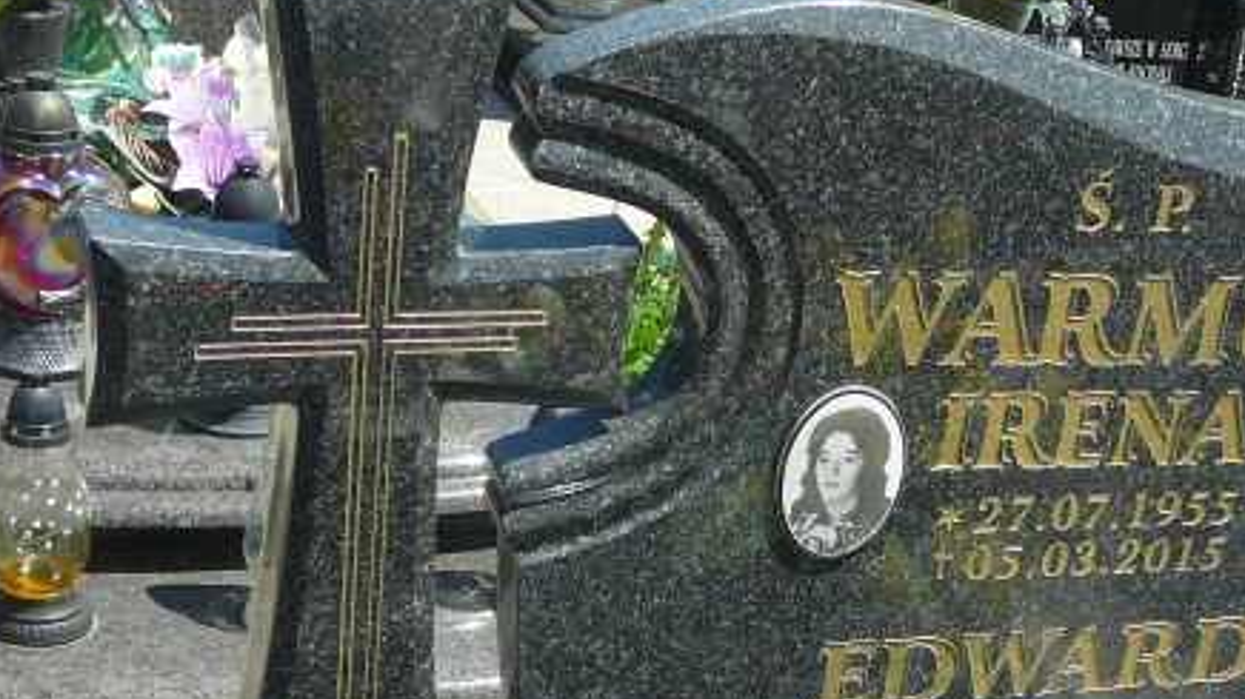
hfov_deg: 29.1
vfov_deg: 16.6
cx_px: 840
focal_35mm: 72
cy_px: 602
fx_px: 2376
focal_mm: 6.7
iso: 80
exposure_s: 1/640
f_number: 3.2
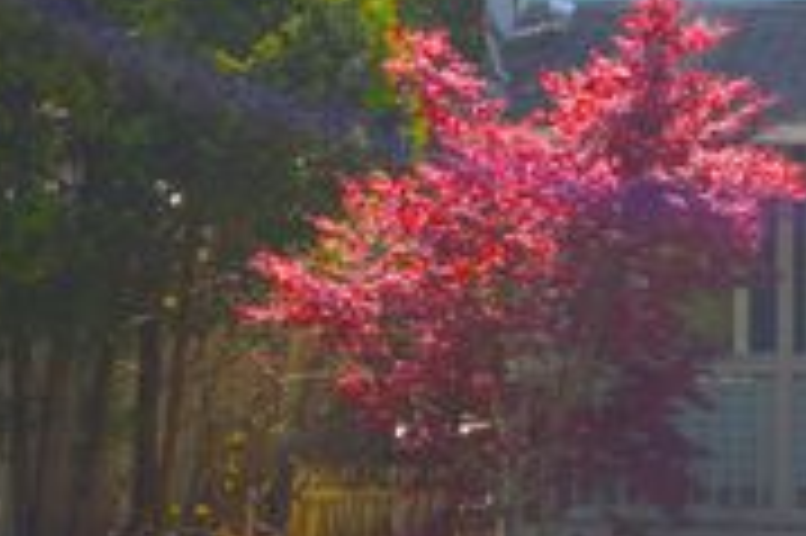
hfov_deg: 17.8
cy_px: 27
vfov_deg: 12.4
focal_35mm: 109
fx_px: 2438
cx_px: 982
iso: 100
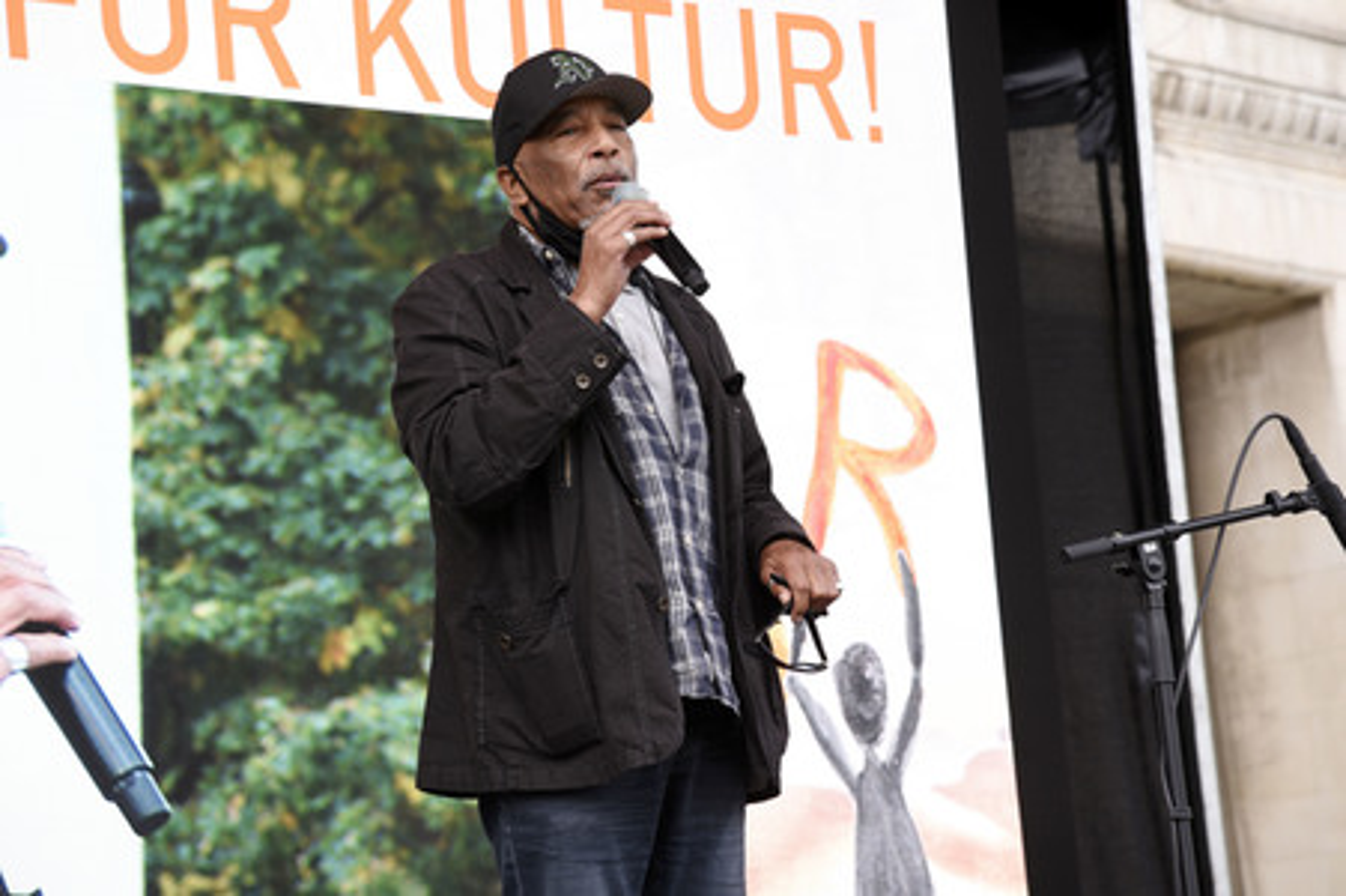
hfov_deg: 17.1
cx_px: 673
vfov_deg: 11.4
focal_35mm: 120
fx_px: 4483
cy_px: 448
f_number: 8
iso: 400
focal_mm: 120
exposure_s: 1/160
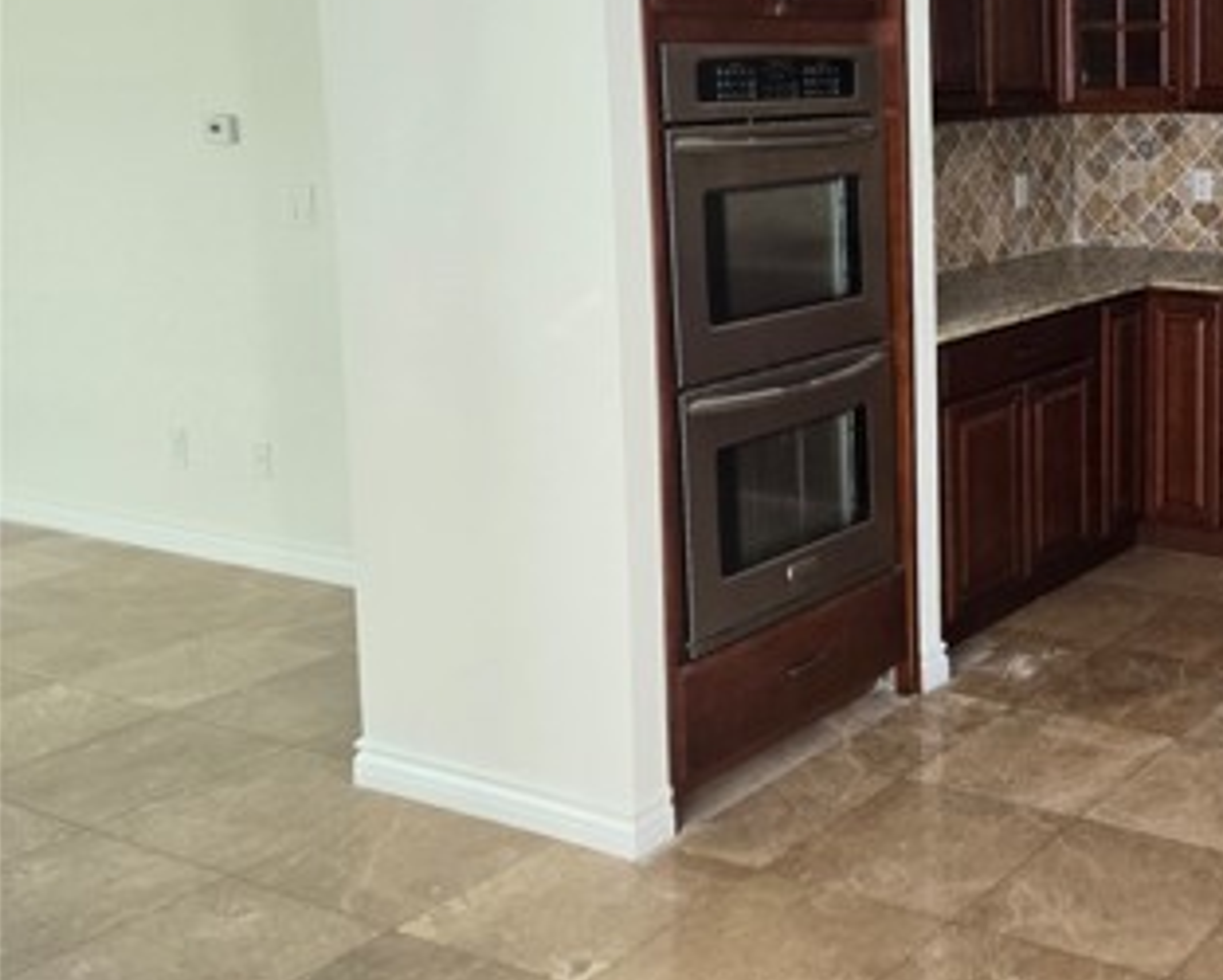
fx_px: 1666
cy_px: 251
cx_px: 1250
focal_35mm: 46
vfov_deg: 32.2
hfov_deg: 35.9
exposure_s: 1/120
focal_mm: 5.4
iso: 200
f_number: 1.8
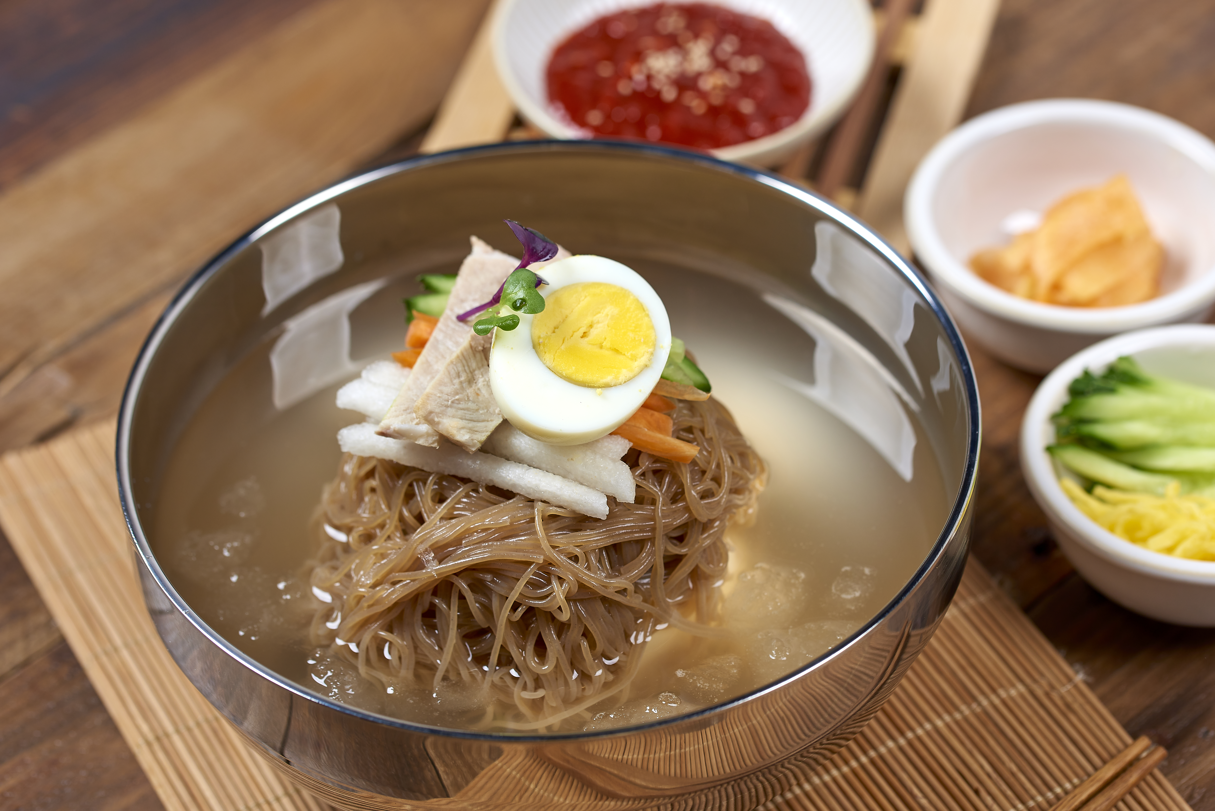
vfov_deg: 15.2
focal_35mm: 90
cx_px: 608
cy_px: 406
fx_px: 3038
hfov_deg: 22.6
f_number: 5
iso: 160
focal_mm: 90
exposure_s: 1/160
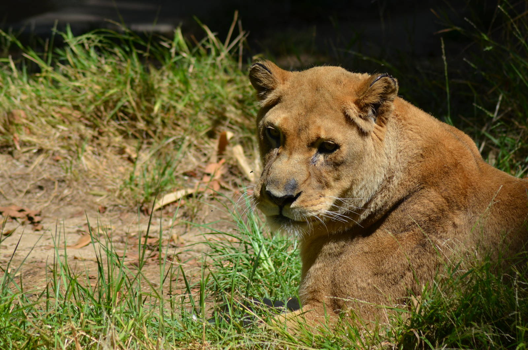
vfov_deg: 4.7
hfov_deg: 7.1
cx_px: 264
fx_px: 4281
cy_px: 175
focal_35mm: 292
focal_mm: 195
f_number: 5.6
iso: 400
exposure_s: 1/2000
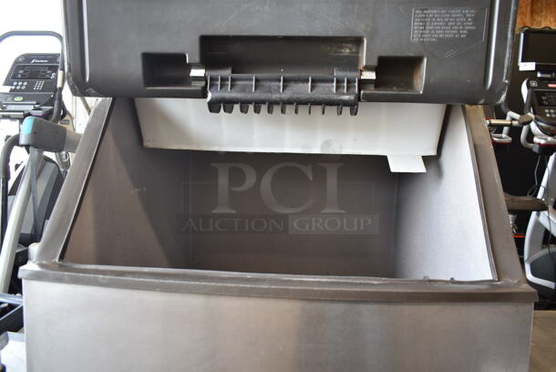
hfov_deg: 67.3
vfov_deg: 48.0
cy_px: 186
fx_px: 417
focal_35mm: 27
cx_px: 278
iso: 320
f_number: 3.5
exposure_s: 1/30
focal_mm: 18
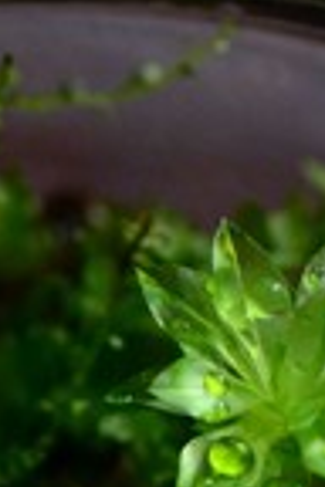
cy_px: 458
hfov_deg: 2.3
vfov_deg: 3.4
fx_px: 8218
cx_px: 113
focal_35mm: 607
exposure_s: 1/100
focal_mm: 105
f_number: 5.6
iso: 160
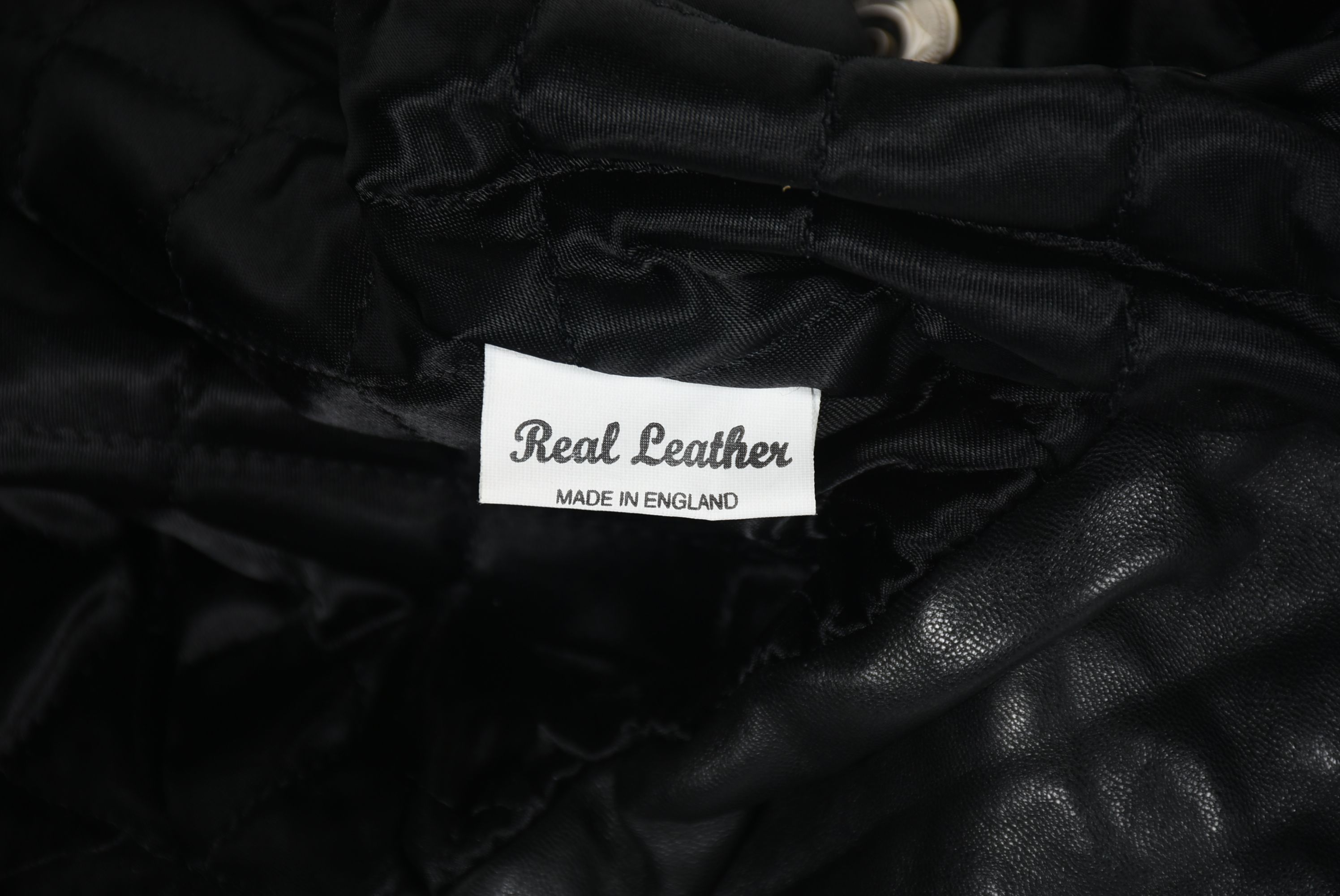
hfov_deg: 9.8
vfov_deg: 6.6
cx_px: 670
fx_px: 7822
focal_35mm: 210
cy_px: 448
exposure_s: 1/125
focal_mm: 140
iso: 200
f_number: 9
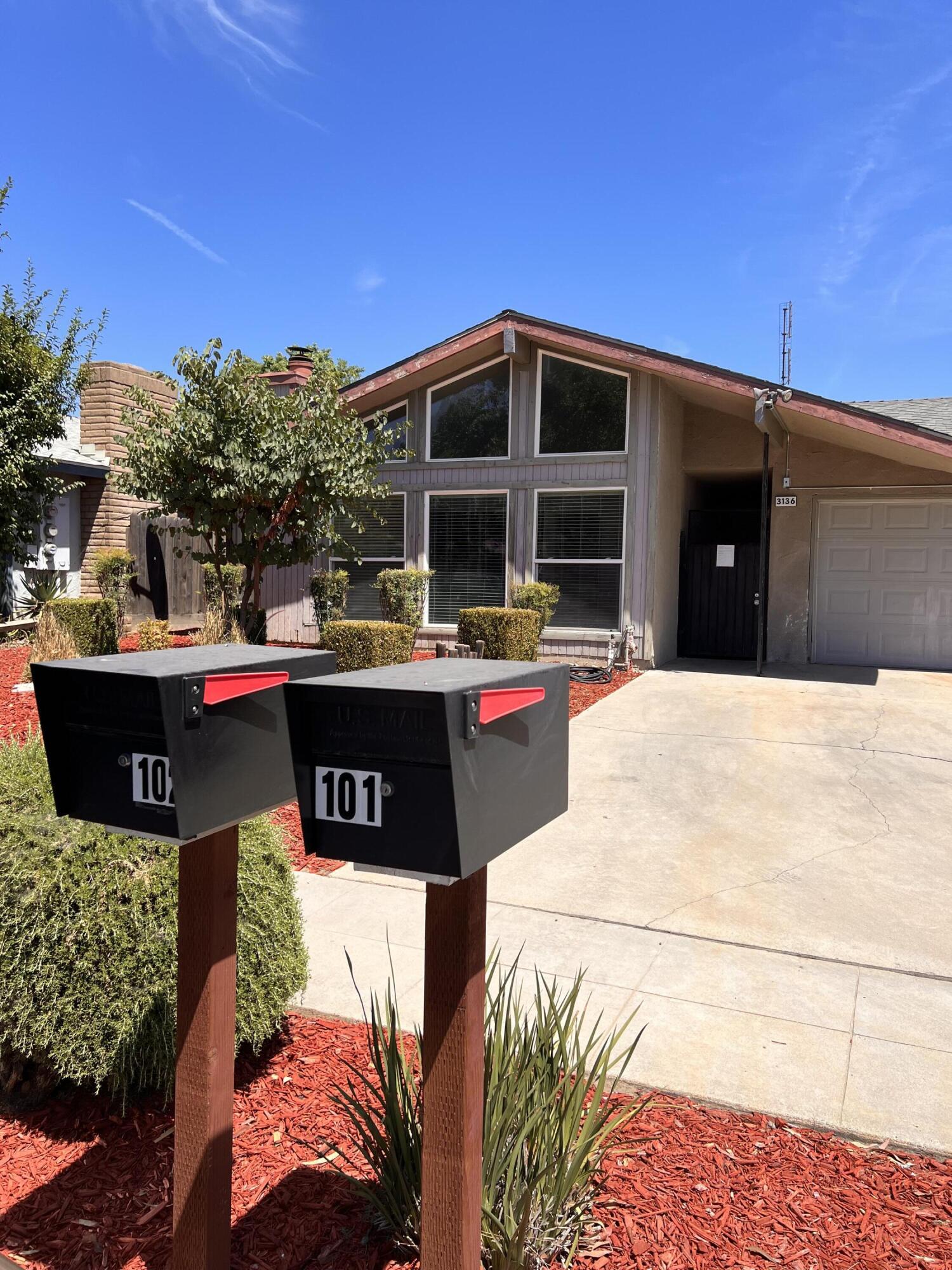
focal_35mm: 26
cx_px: 476
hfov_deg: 53.1
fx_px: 953
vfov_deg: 67.3
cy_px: 635
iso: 50
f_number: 1.5
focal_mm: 5.7
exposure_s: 1/3968
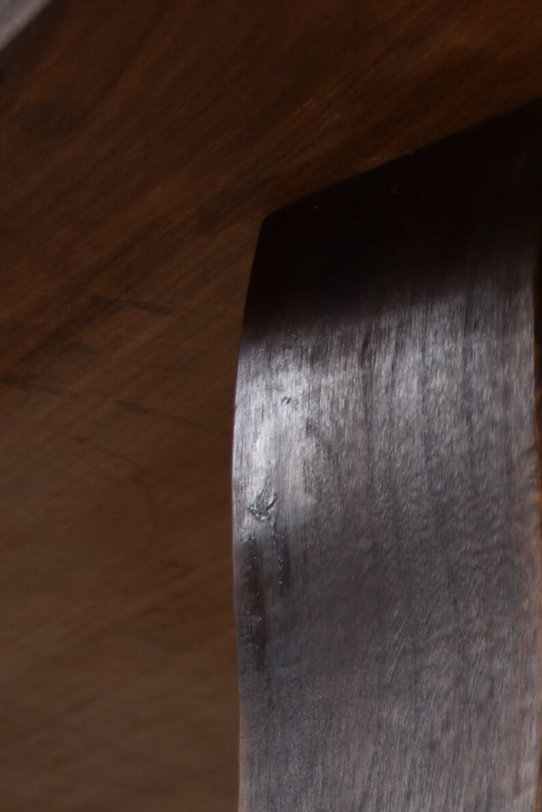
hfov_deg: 12.3
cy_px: 1015
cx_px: 986
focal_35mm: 102
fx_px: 2302
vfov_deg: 18.8
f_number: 3.5
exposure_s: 1/25
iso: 100
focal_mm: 18
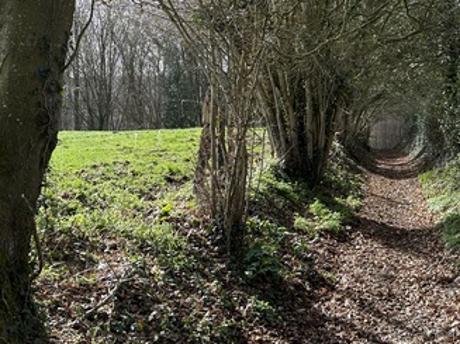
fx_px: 584
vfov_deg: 32.6
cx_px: 343
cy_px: 119
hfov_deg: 41.7
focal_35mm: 44
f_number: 1.78
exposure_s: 1/816
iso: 80
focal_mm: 6.86
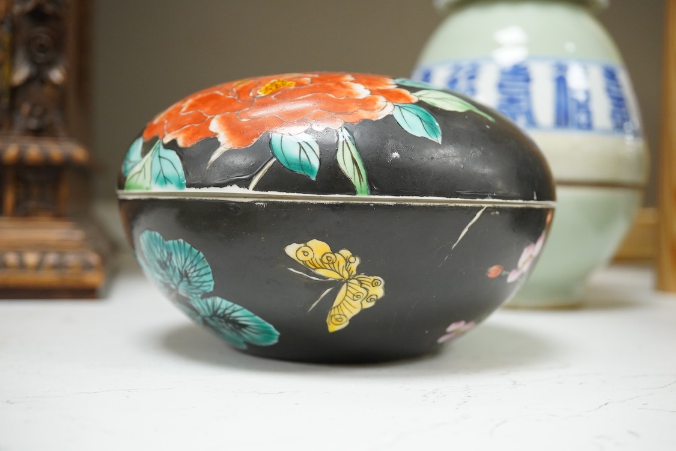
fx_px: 845
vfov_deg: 29.9
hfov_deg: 43.6
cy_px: 226
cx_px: 338
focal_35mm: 45
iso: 2500
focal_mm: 30
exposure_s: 1/160
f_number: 7.1
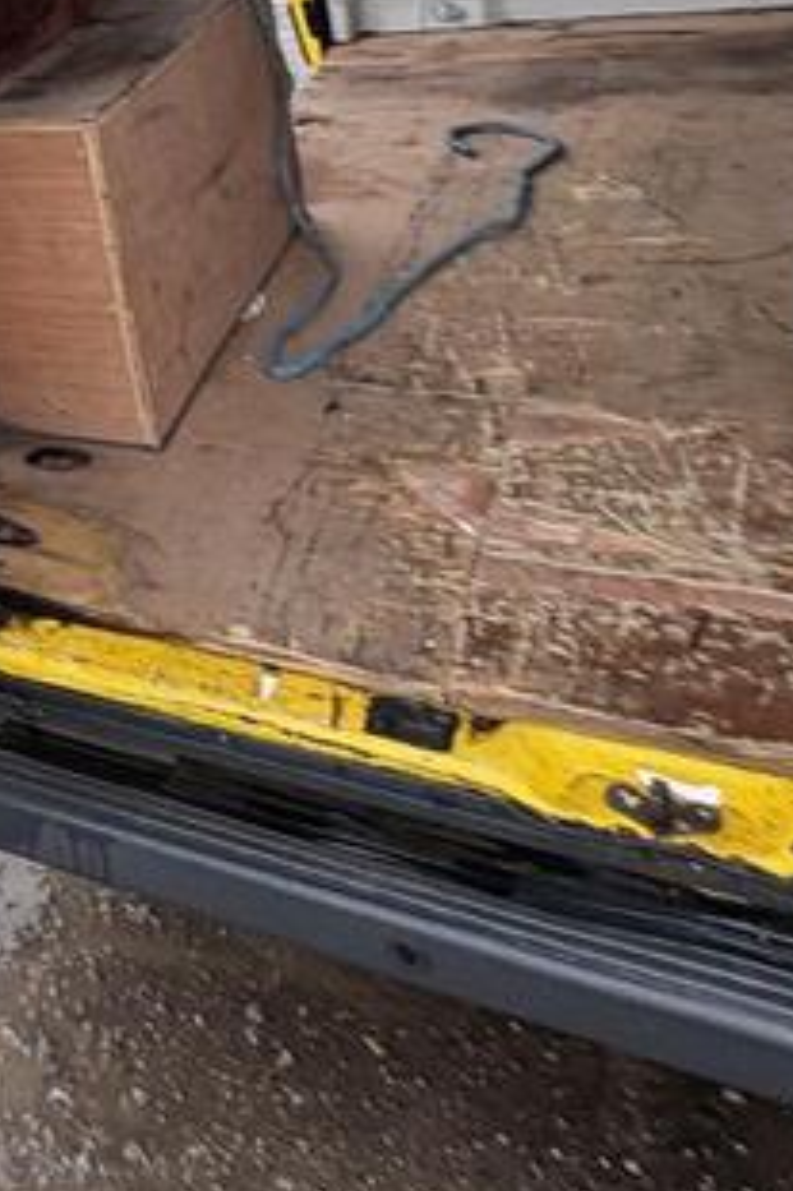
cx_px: -326
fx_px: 1389
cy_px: -46
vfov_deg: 39.8
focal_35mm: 42
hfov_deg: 25.7
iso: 50
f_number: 2.2
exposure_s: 1/99
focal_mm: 2.22
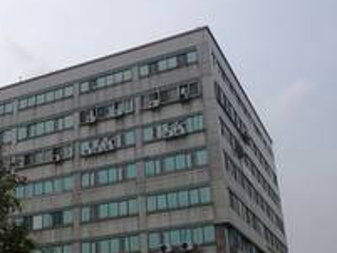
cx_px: 102
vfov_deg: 27.9
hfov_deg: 36.3
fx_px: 507
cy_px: 161
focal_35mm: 52
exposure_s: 1/1000
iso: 80
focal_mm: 4.1
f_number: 5.6
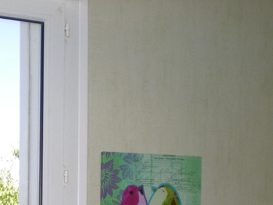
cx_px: 15
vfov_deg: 16.8
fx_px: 670
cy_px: 228
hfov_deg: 22.3
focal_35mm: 85
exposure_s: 1/304
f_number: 3.1
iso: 77
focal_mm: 6.3
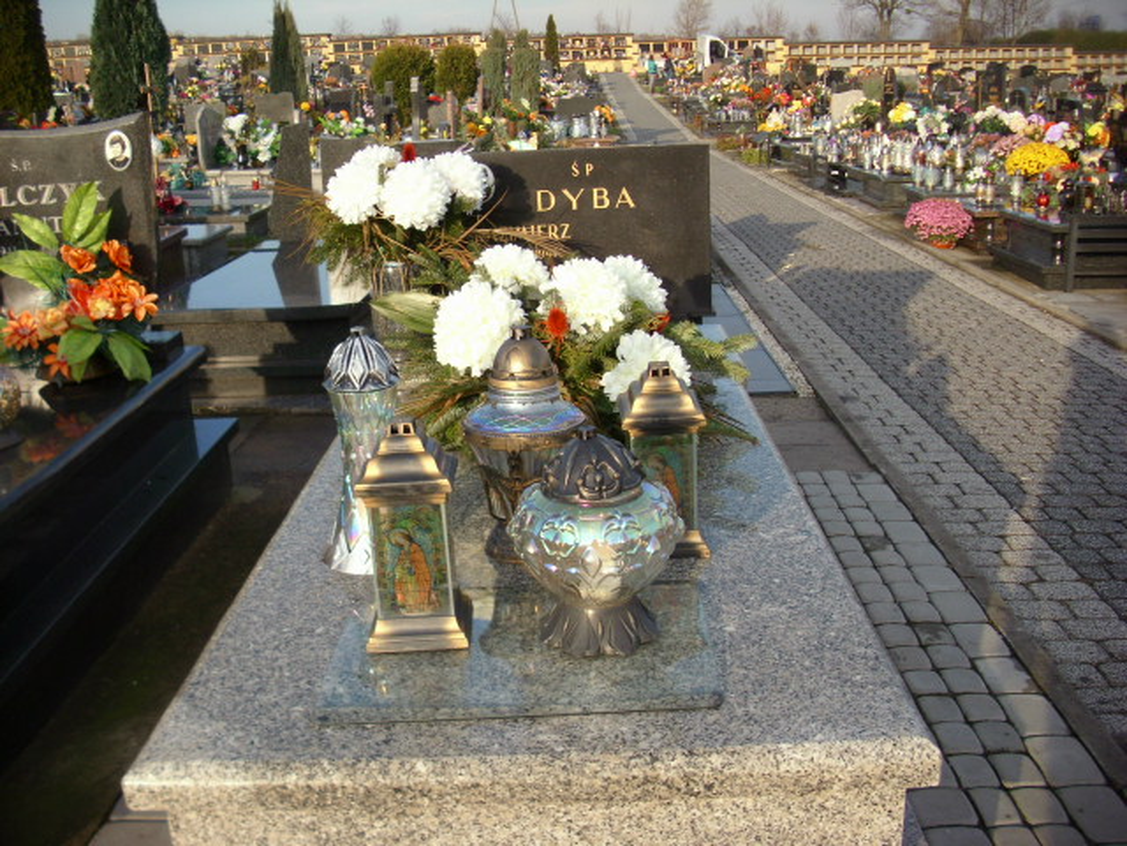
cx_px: 564
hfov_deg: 50.1
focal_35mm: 37
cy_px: 423
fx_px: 1205
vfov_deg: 38.7
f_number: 2.8
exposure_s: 1/478
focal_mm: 6.2
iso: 50
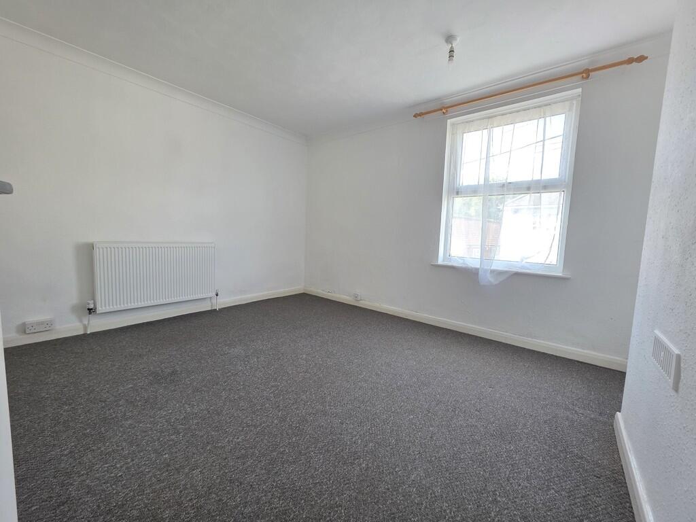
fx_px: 261
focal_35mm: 13
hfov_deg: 106.2
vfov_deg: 89.9
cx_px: 348
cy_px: 261
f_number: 1.9
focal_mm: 2.2
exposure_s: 1/120
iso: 200
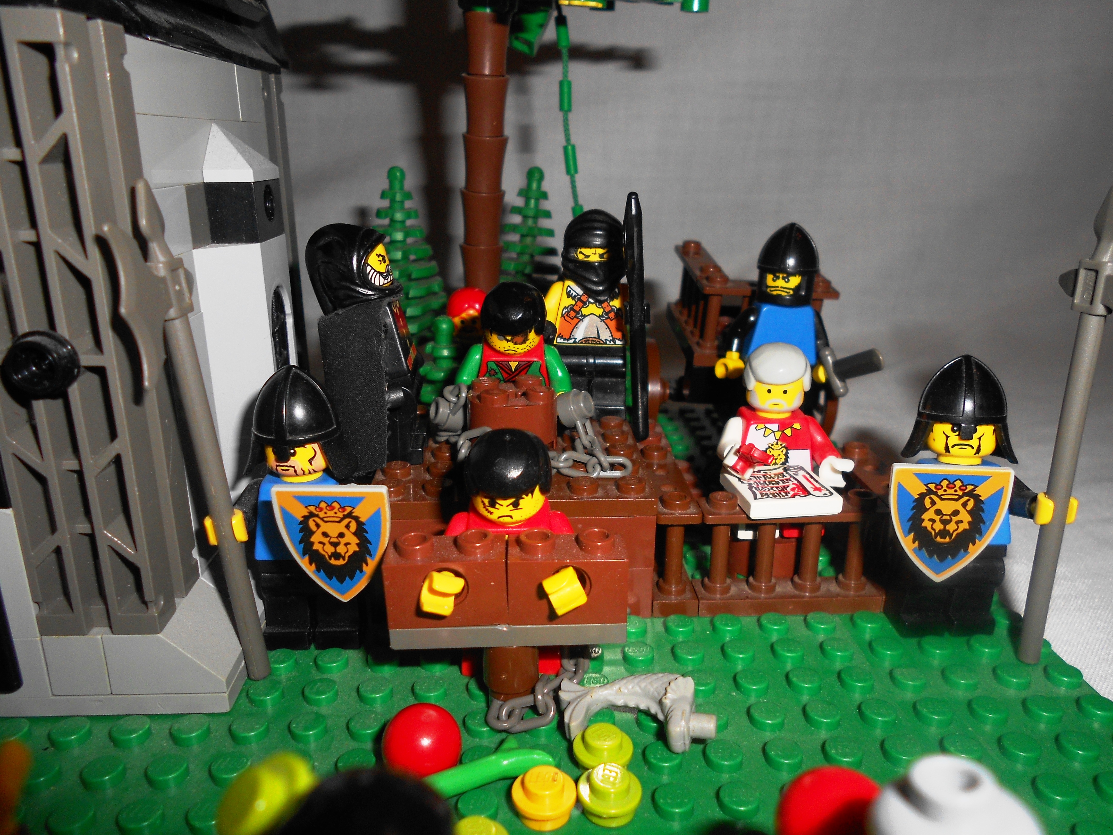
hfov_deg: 67.3
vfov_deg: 53.1
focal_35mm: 26
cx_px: 556
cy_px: 418
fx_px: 836
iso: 80
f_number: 8
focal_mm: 4.6
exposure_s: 1/25
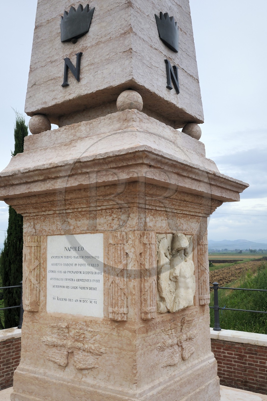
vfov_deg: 58.7
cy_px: 200
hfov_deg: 41.1
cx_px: 134
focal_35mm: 32
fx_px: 356
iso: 400
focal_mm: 32
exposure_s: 1/100
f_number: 5.6
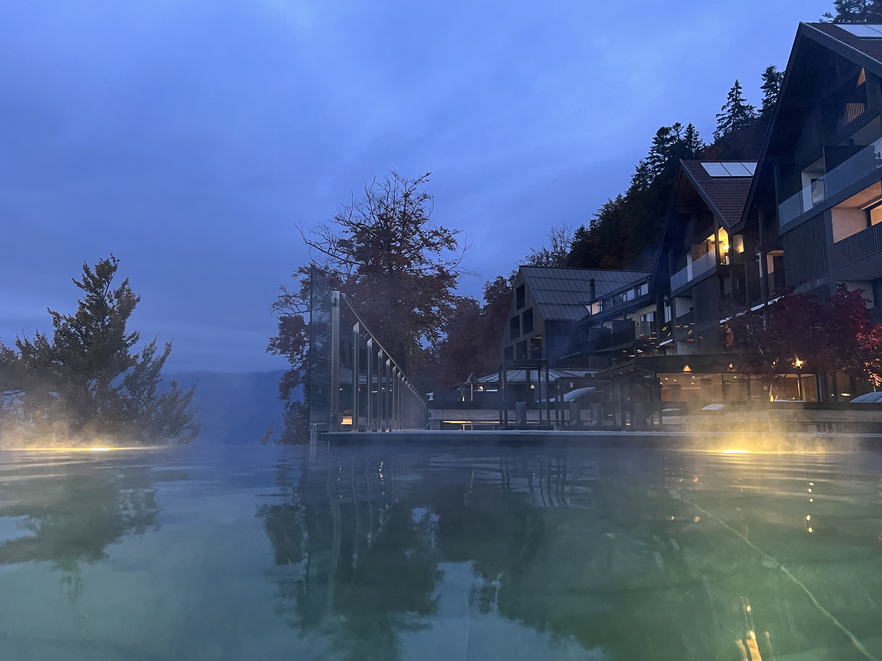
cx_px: 441
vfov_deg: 53.1
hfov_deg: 67.3
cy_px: 330
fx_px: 662
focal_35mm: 26
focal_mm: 5.7
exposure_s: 1/50
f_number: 1.5
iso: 500
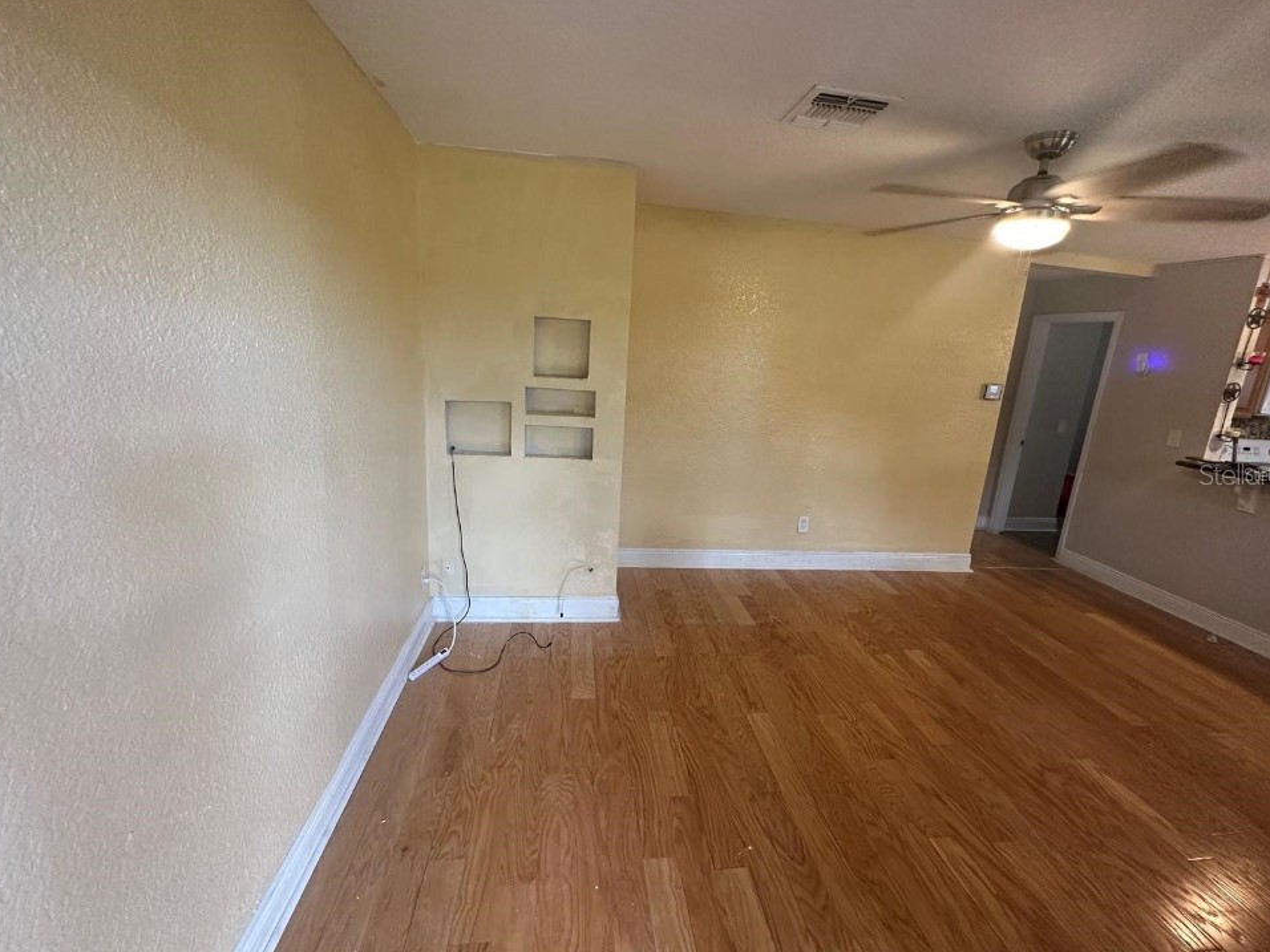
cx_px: 644
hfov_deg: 98.2
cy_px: 474
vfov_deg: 81.7
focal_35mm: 15
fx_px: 550
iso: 200
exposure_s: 1/60
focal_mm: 2.22
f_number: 2.2
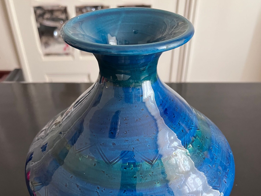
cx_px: 131
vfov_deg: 40.1
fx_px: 264
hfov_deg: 52.6
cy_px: 134
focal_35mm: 35
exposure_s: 1/60
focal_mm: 5.1
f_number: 1.6
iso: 320
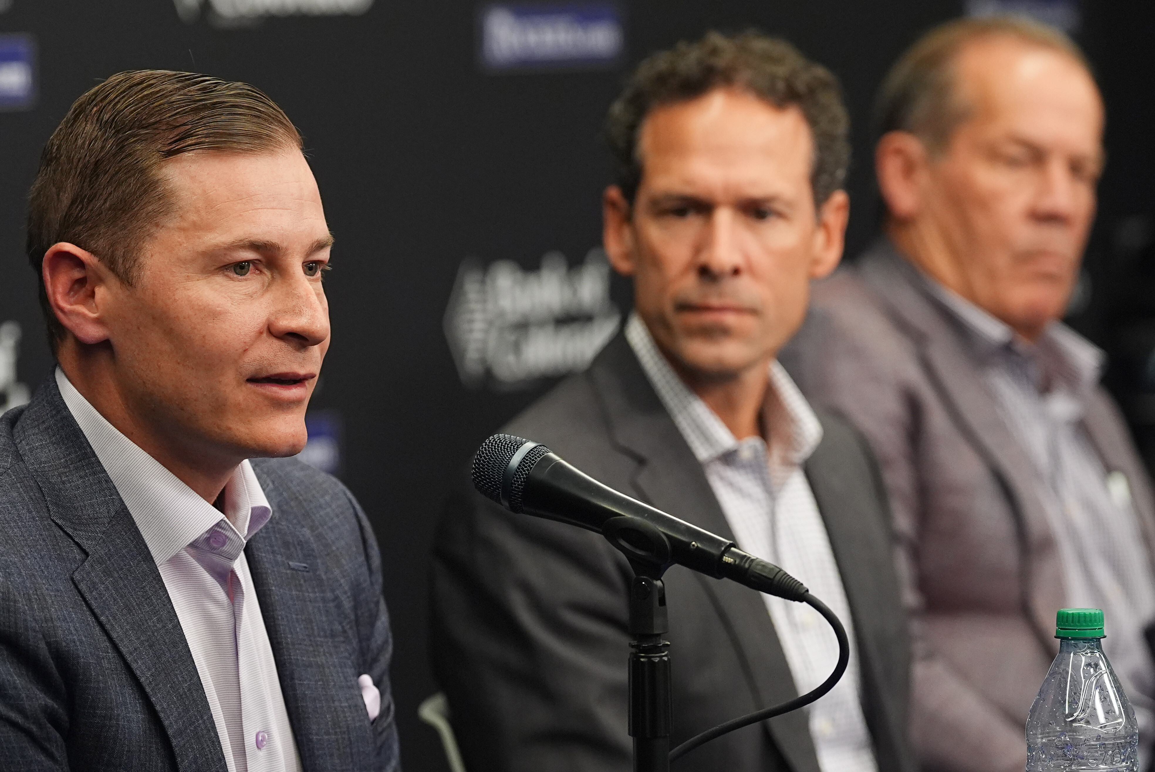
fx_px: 6165
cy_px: 386
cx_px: 578
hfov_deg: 10.7
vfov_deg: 7.2
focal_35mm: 192
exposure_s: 1/500
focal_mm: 128
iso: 2000
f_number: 3.2
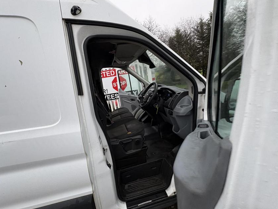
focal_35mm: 15
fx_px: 120
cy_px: 103
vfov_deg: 81.7
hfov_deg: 98.1
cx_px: 132
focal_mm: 2.22
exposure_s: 1/99
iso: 200
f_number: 2.2
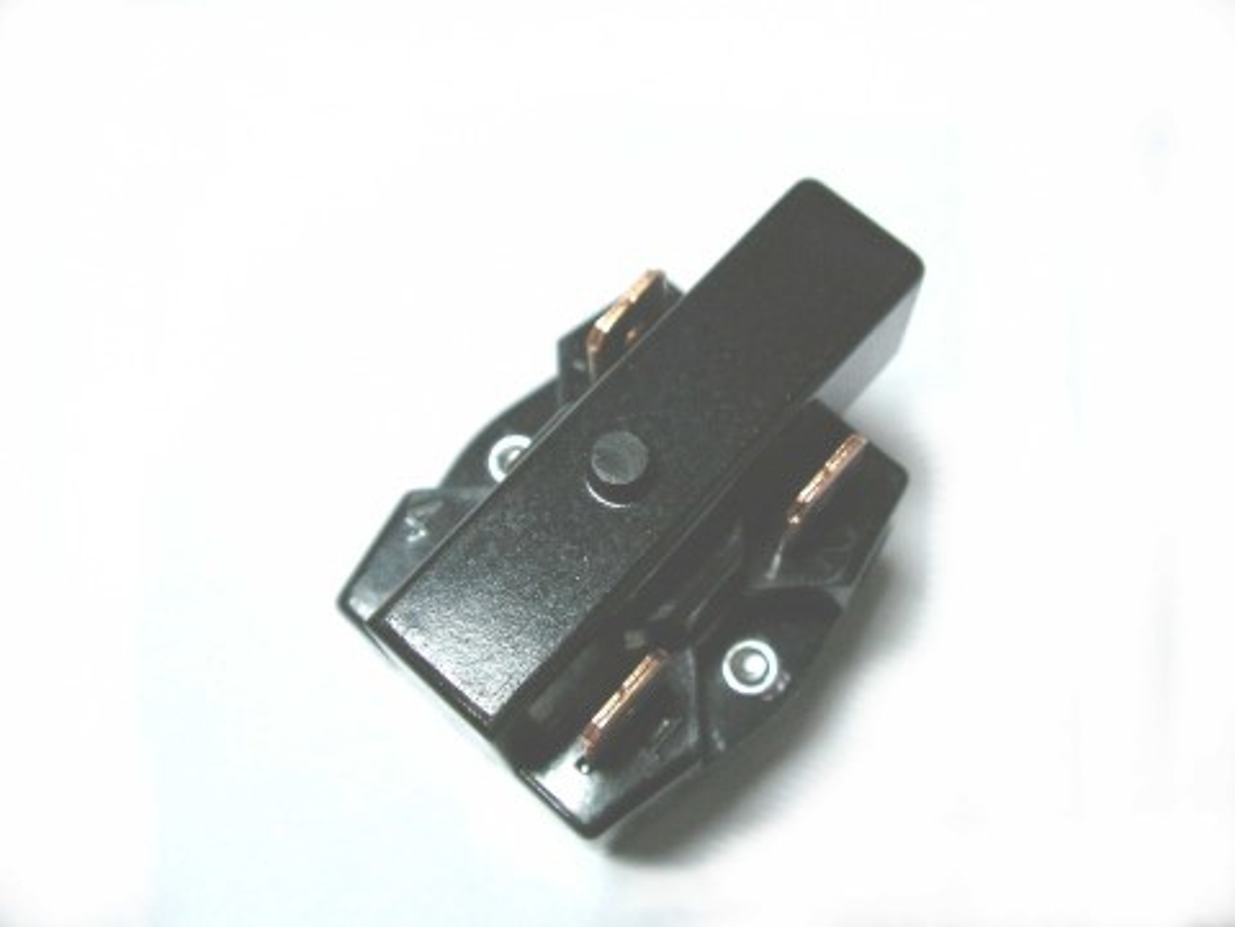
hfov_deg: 49.0
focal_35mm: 38
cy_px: 464
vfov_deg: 37.7
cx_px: 618
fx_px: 1356
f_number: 3.5
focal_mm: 6.3
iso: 100
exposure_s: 1/19.3
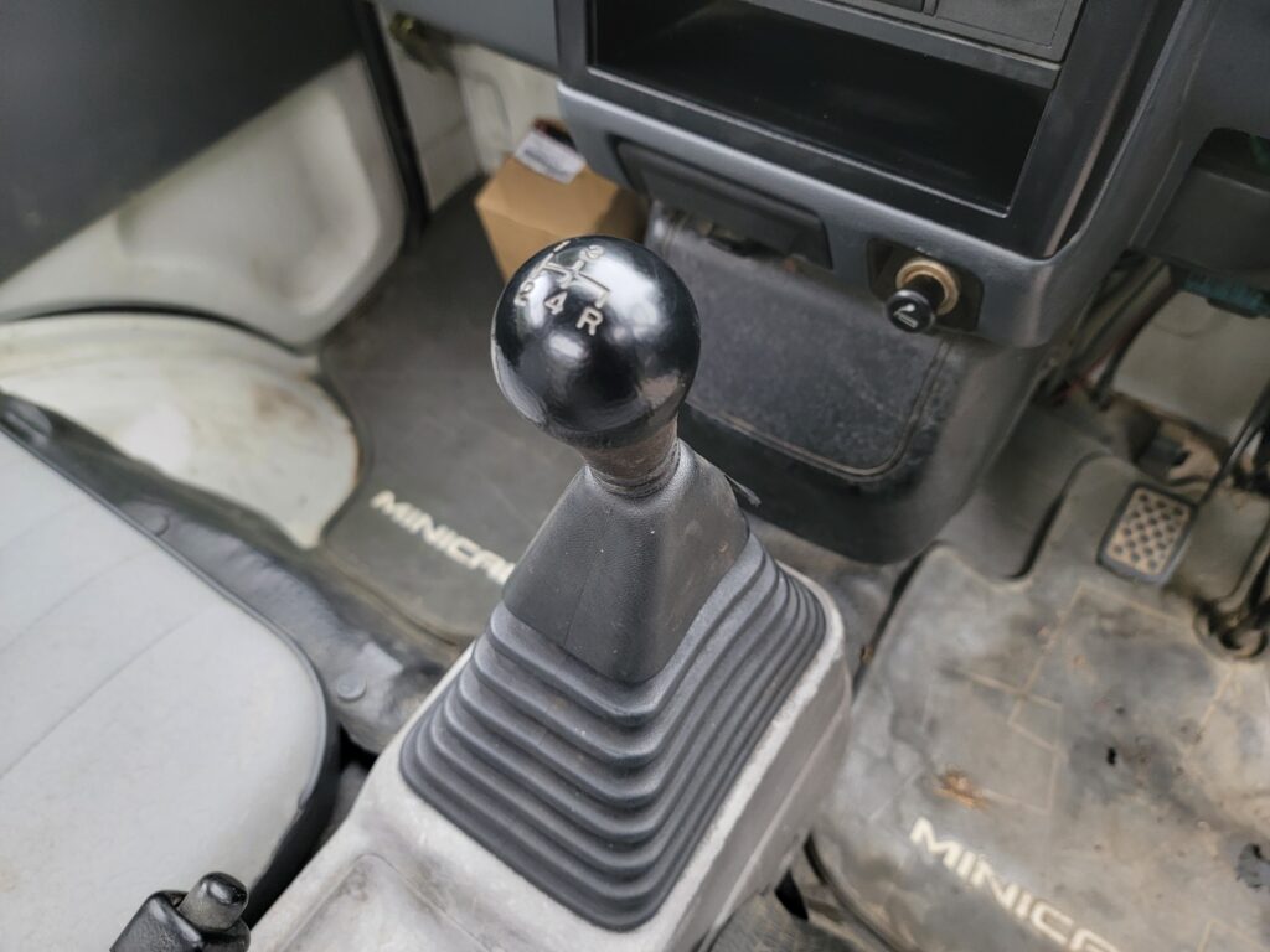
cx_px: 635
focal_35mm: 24
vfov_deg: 56.8
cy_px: 476
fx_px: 881
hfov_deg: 71.6
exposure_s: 1/40
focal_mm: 6.7
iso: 200
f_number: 1.8
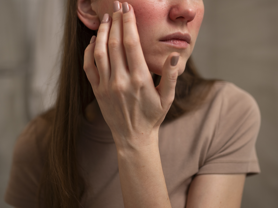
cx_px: 140
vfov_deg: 28.4
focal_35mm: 51
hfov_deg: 37.5
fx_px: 410
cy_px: 70
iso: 320
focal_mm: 35
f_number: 1.8
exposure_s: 1/400
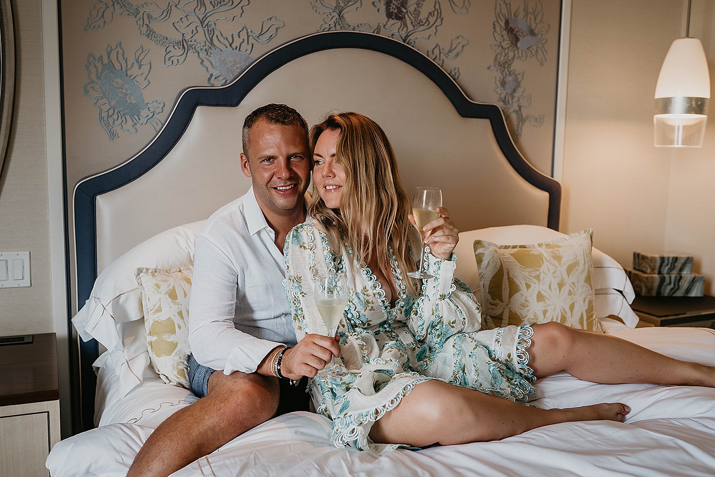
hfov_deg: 54.4
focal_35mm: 35
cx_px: 358
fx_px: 695
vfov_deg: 37.9
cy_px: 238
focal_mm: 35
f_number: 2.8
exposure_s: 1/250
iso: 800
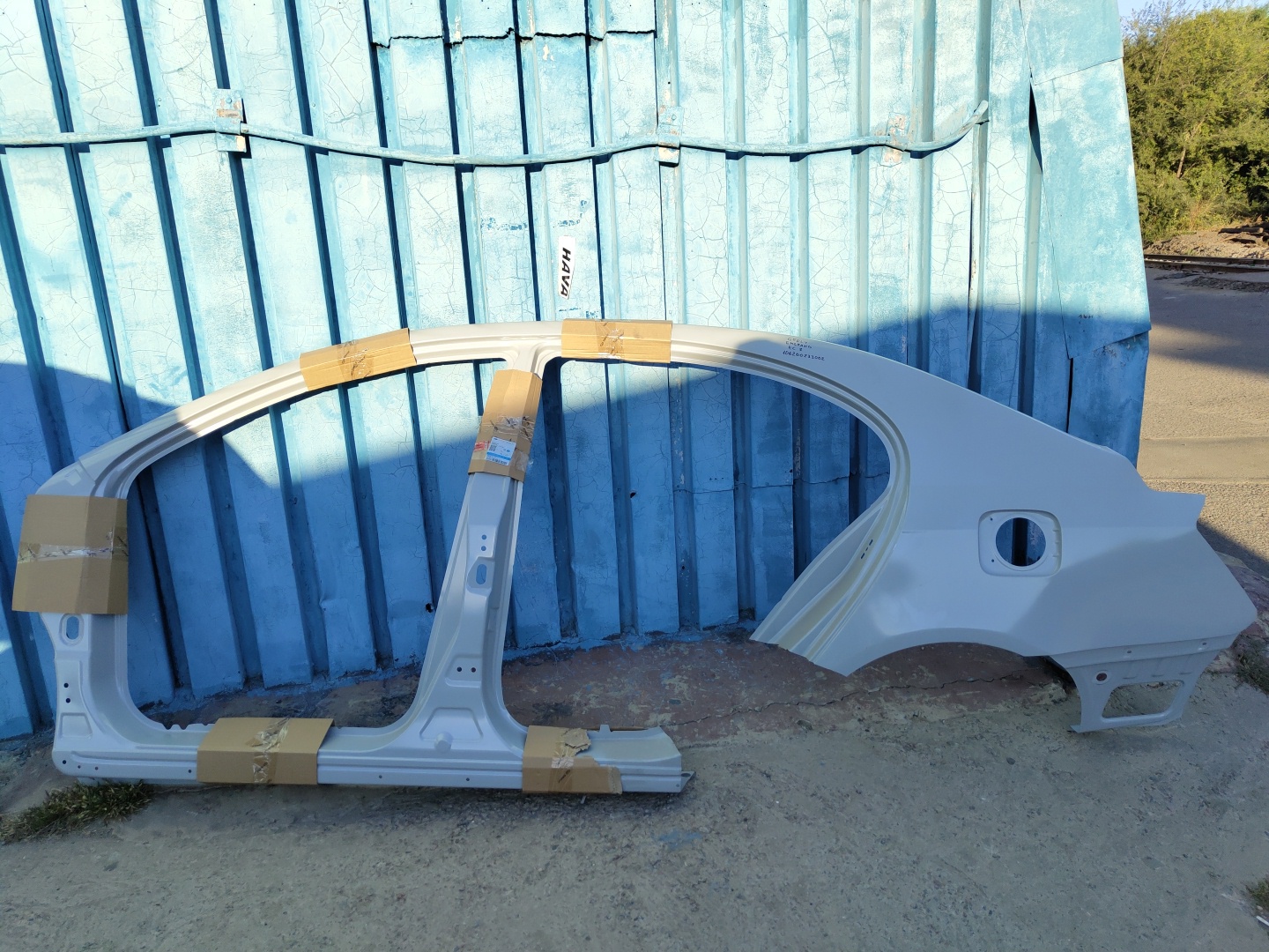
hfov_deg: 71.6
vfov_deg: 56.8
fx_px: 880
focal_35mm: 24
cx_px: 634
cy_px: 476
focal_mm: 5.59
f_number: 1.88
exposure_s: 1/1173
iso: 100
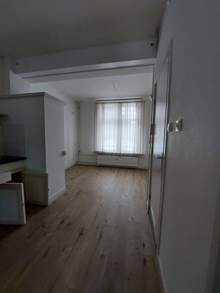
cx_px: 110
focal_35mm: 13
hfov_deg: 89.9
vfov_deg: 106.2
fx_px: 110
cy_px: 146
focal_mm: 1.74
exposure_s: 1/50
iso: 160
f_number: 2.2
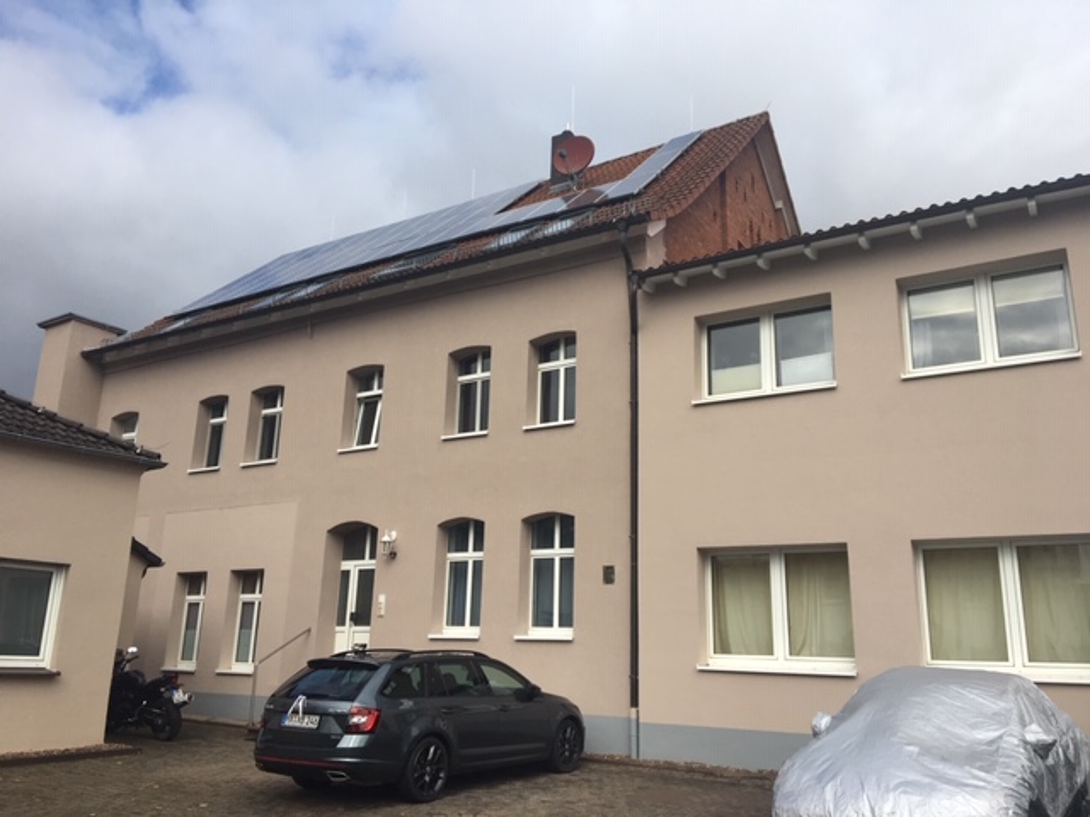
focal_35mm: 29
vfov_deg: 48.2
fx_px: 913
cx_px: 545
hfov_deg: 61.7
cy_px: 408
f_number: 2.2
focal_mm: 4.15
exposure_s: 1/1709
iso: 25
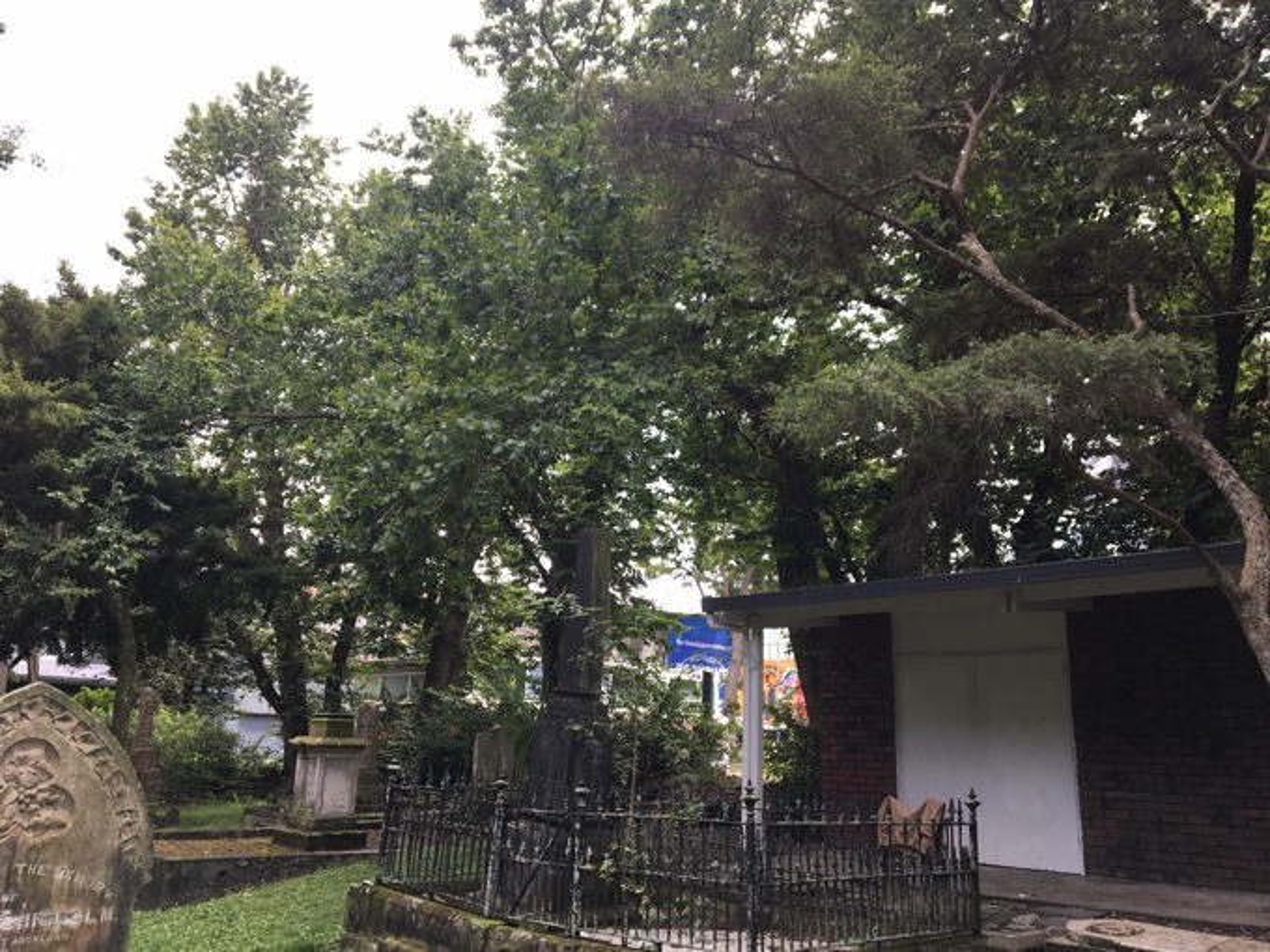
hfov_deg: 61.7
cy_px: 476
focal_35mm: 29
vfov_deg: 48.2
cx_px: 635
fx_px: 1064
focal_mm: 4.15
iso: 25
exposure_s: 1/181
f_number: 2.2
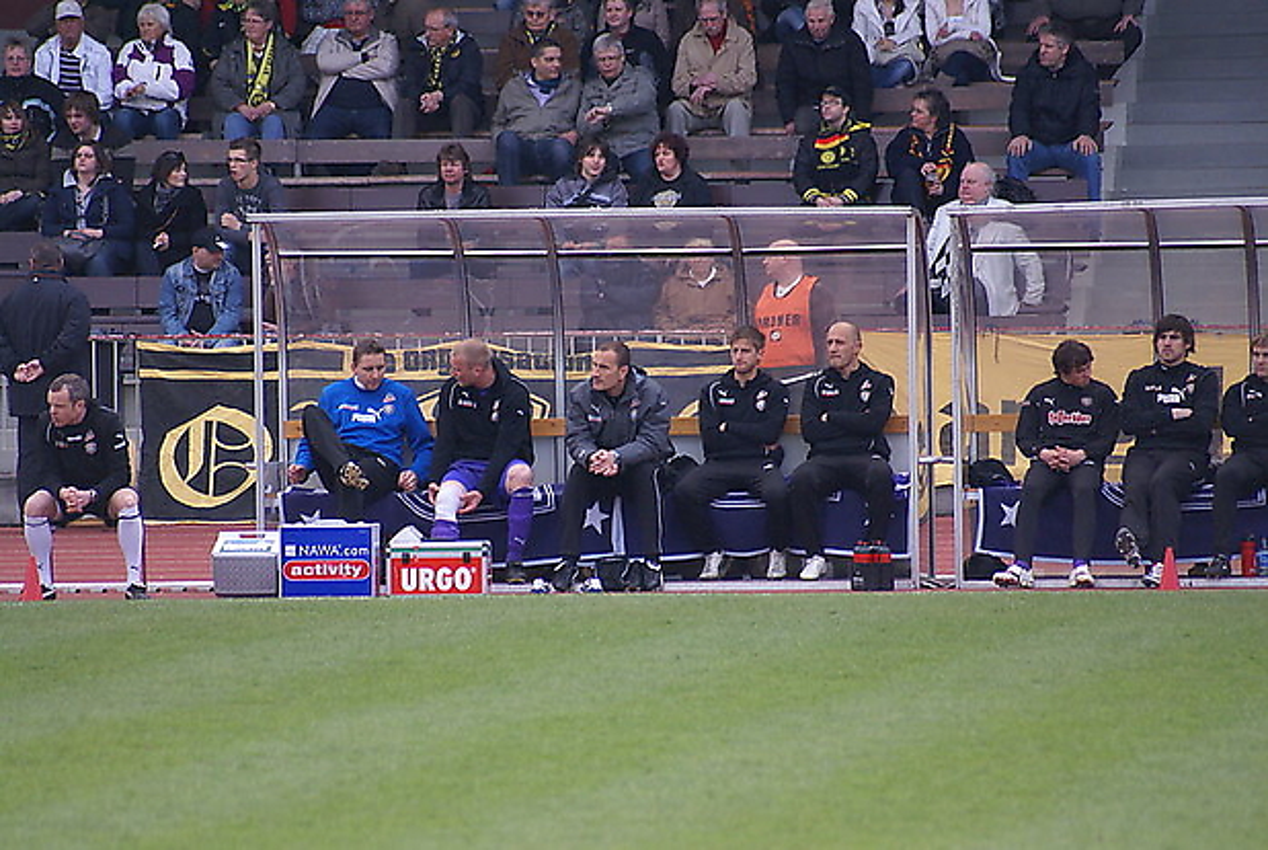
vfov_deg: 3.1
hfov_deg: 4.6
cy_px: 425
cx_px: 634
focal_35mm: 450
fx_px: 15872
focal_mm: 300
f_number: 5.6
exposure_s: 1/400
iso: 800
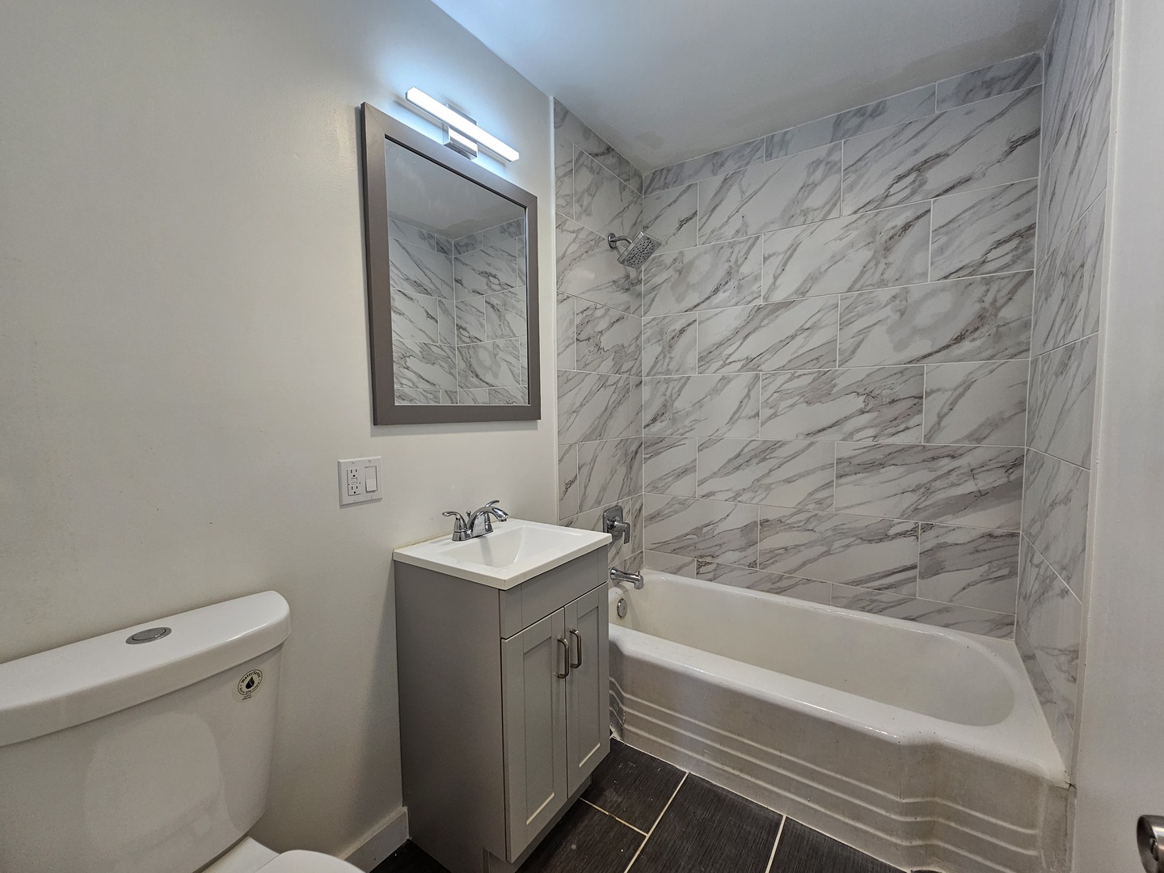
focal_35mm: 13
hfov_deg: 106.2
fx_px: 437
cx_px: 582
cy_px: 436
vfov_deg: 89.9
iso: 100
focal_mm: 2.2
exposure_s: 1/60
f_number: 2.2
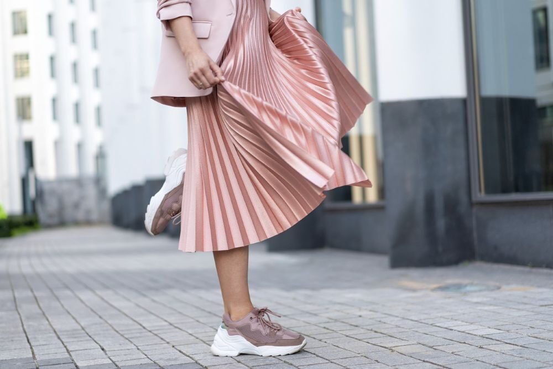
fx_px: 845
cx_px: 276
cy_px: 184
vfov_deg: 24.6
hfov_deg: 36.2
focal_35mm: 55
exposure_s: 1/320
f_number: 1.8
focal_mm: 55
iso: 100
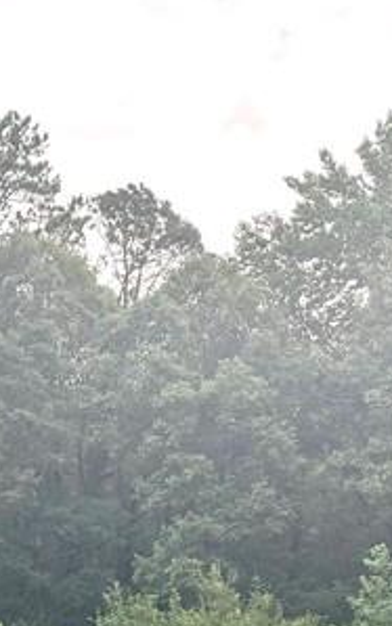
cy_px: 475
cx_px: 285
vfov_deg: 23.5
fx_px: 1486
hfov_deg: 15.0
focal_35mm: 87
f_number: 1.78
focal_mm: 6.76
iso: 80
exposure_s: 1/715
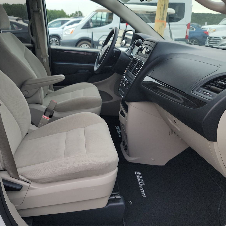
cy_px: 110
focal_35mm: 29
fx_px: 214
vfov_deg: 55.6
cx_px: 78
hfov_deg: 54.7
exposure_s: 1/119
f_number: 1.8
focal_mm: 6.7
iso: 88
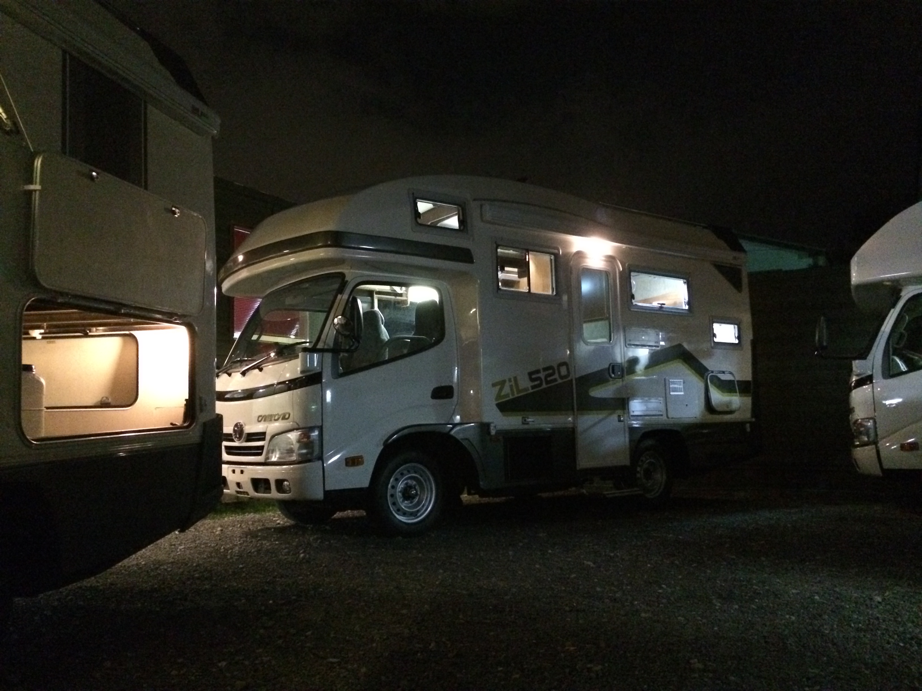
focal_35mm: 30
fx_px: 799
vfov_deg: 46.8
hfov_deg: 60.0
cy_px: 346
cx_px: 461
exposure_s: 1/15
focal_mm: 4.12
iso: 1600
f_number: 2.2
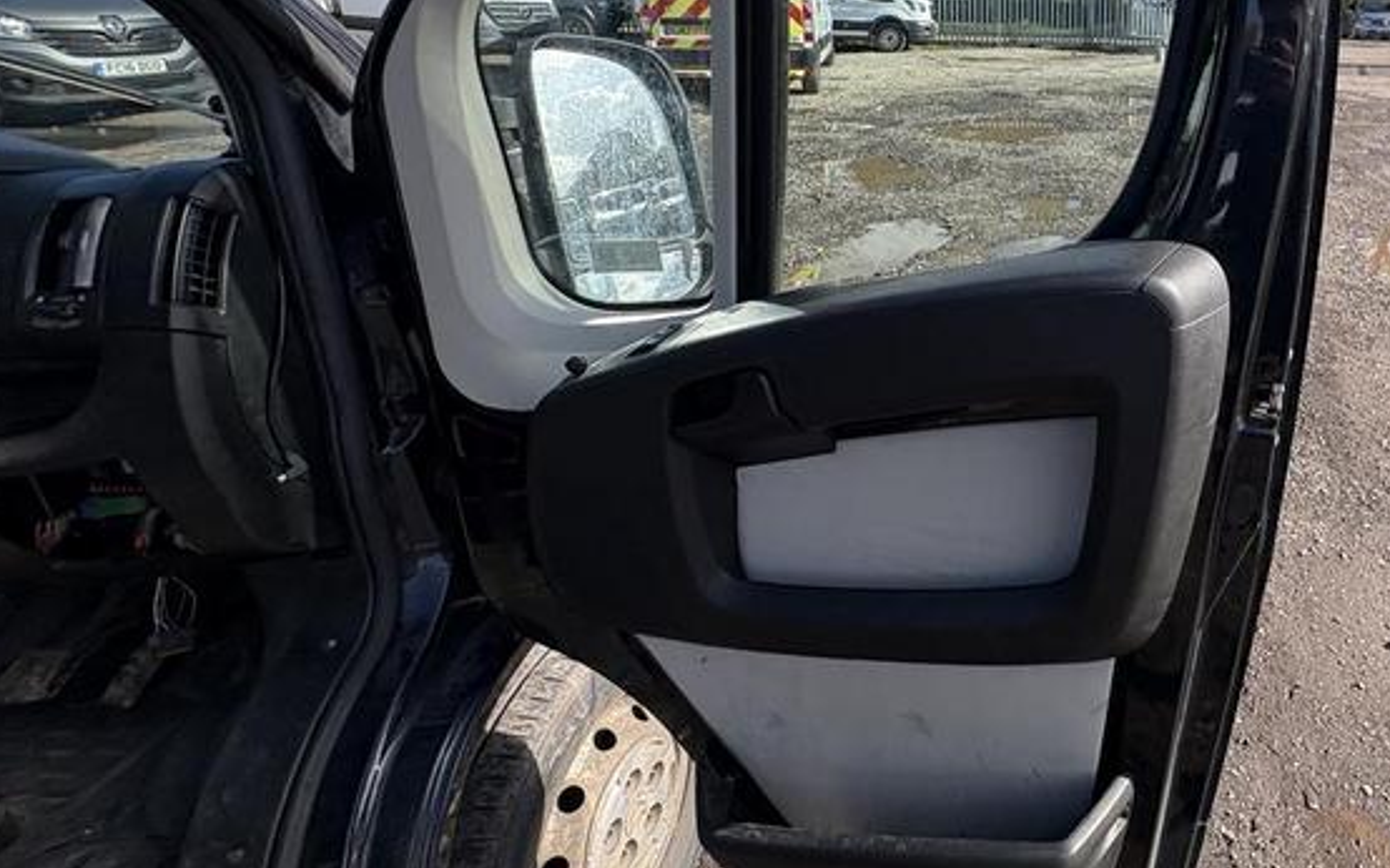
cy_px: 276
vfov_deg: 50.0
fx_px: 909
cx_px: 1109
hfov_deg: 67.8
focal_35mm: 24
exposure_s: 1/587
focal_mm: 2.22
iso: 50
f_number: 2.2
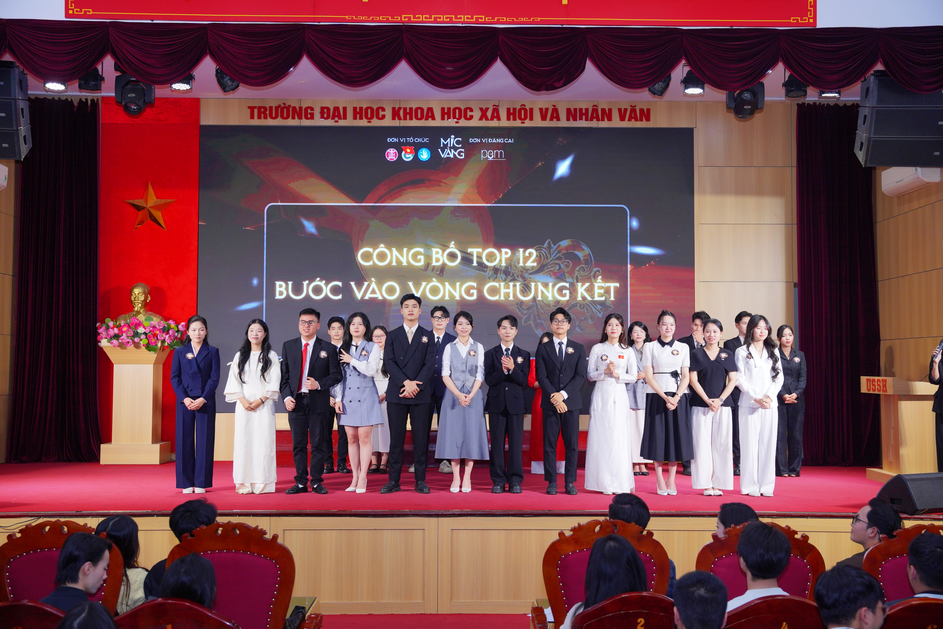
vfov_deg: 32.0
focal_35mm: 42
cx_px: 472
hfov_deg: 46.6
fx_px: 1095
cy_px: 314
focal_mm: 41.8
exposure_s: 1/160
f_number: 4
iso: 500
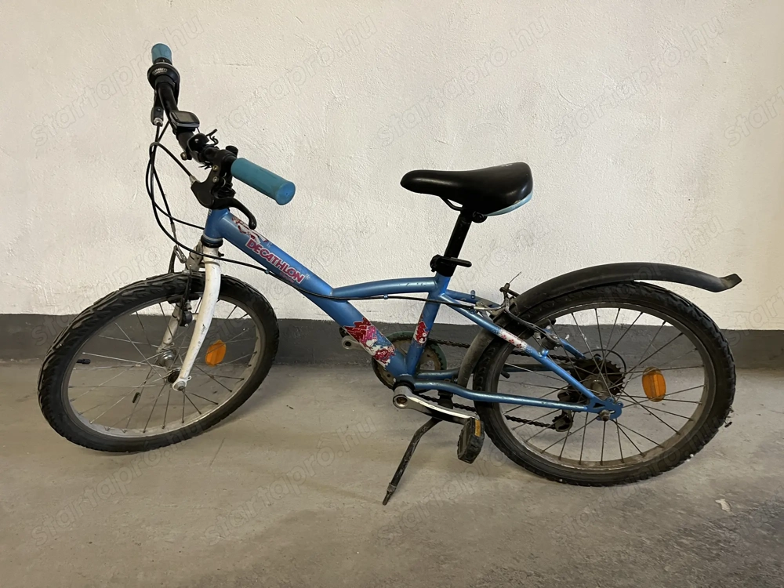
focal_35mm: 26
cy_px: 294
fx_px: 589
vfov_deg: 53.1
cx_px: 392
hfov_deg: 67.3
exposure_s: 1/50
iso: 200
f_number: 1.6
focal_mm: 5.1
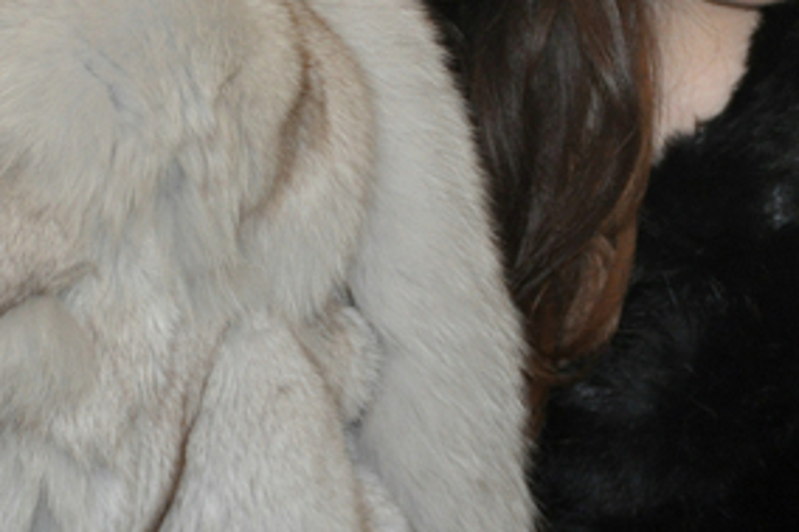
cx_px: 737
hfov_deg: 6.7
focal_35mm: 309
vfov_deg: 4.4
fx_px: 6845
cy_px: -236
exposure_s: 1/30
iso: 800
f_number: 5
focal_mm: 65
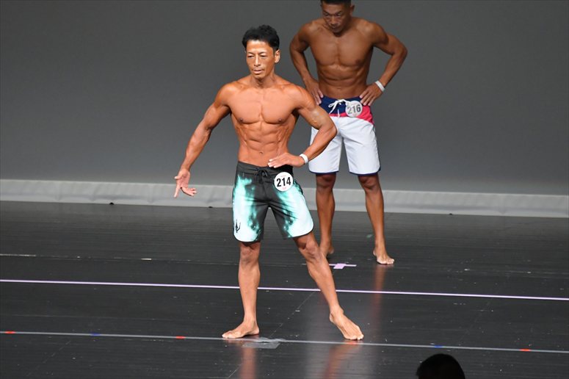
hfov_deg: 5.5
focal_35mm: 375
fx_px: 5924
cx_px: 284
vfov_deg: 3.7
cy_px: 190
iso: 5000
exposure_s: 1/400
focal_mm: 250
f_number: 5.6
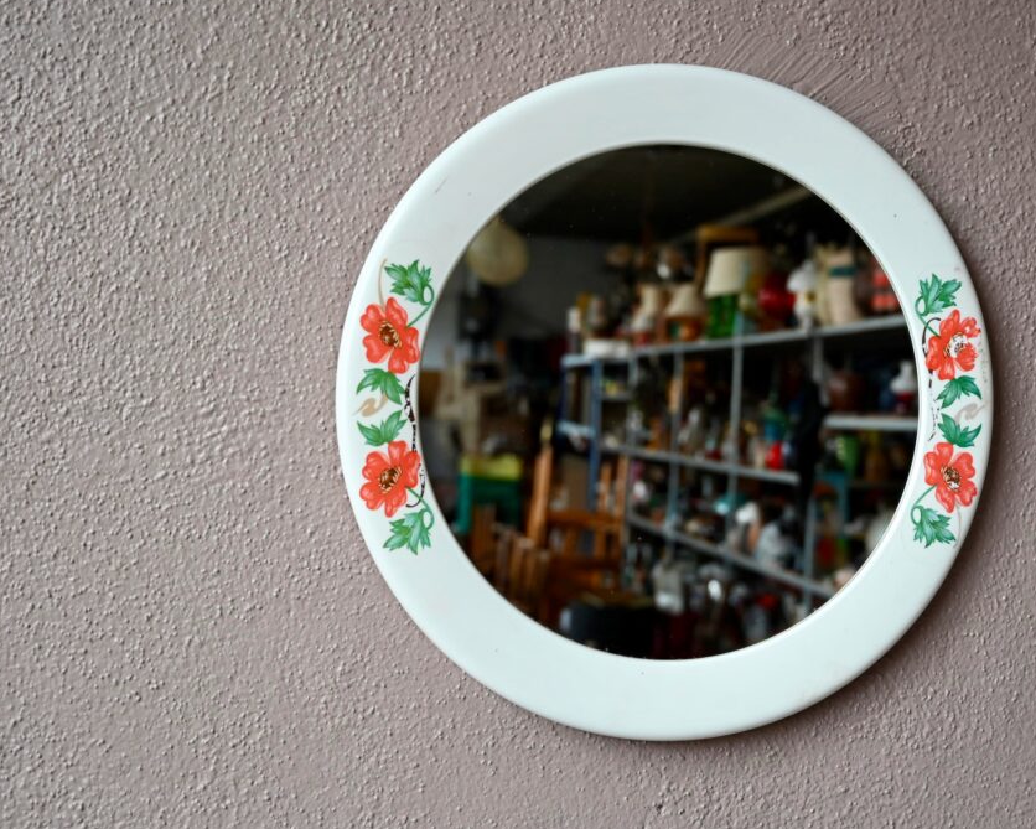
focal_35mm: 46
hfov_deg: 40.1
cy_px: 408
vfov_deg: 32.8
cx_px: 626
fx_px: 1411
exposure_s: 1/40
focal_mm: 40
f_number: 4
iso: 800
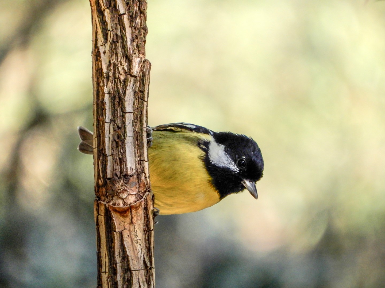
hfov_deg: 2.4
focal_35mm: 840
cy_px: 144
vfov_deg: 1.8
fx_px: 9343
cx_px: 192
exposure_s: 1/200
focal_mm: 151
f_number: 6.9
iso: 400
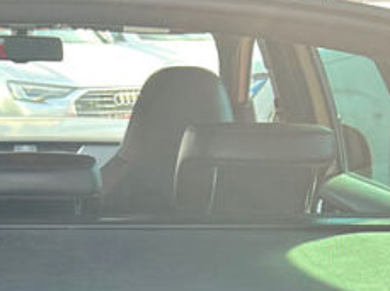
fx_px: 1024
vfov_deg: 14.5
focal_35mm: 91
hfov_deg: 21.1
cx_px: 34
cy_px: 502
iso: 40
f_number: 1.5
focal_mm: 5.7
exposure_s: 1/187
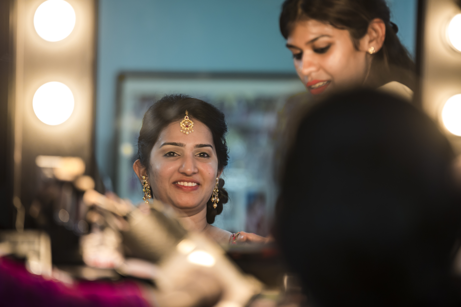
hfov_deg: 10.3
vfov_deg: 6.9
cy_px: 154
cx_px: 230
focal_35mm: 200
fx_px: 2562
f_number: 2.8
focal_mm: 200
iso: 1250
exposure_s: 1/100
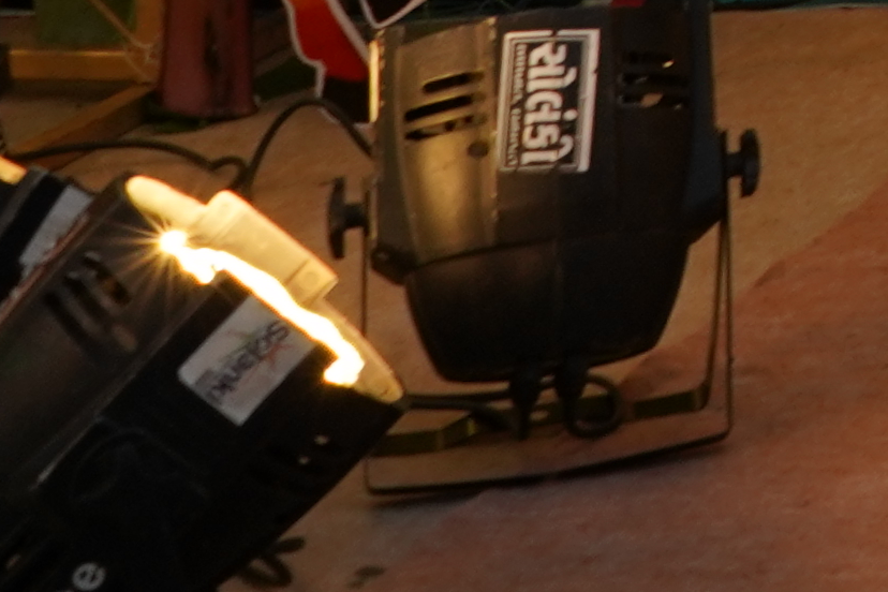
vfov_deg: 6.0
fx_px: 5007
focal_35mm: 203
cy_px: -1505
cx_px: 2798
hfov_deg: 8.3
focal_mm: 28
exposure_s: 1/100
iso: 320
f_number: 7.1
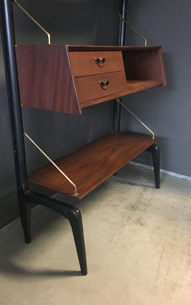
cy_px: 152
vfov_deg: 61.2
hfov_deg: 40.5
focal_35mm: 31
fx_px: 258
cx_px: 84
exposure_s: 1/17
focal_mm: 4.15
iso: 400
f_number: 2.2
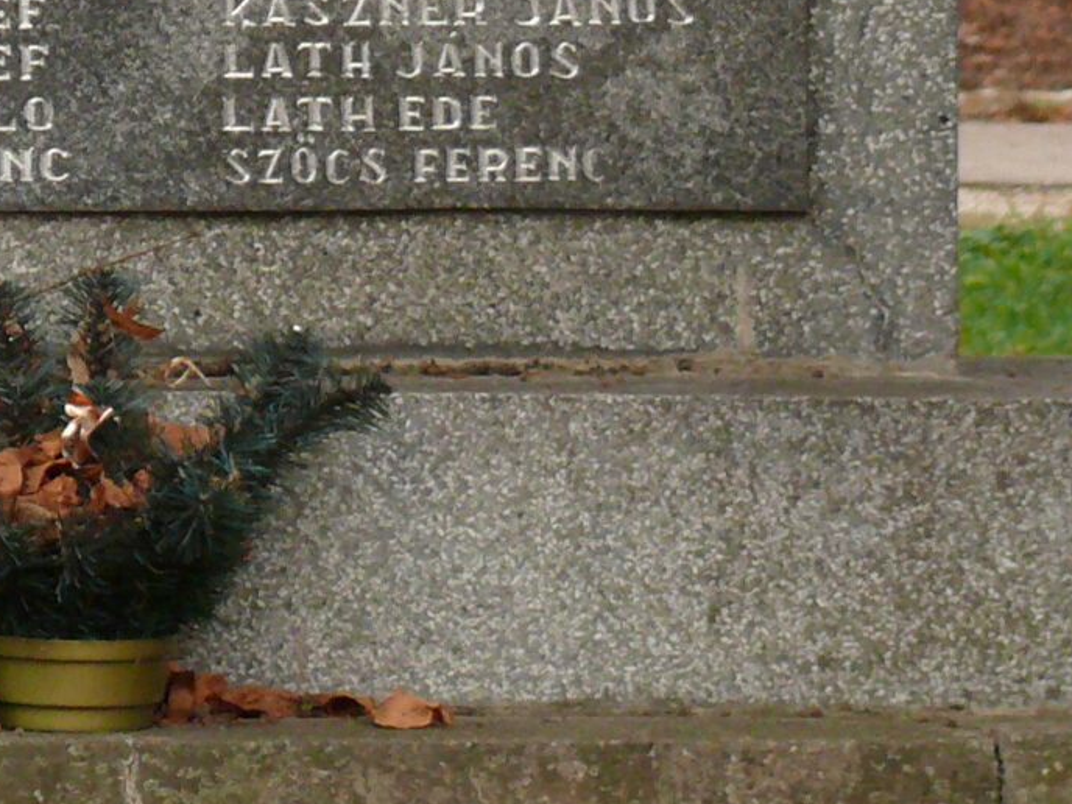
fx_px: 12325
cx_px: -745
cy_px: -467
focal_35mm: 398
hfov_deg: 4.9
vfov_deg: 3.7
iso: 200
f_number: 3.6
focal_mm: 22.7
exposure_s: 1/200
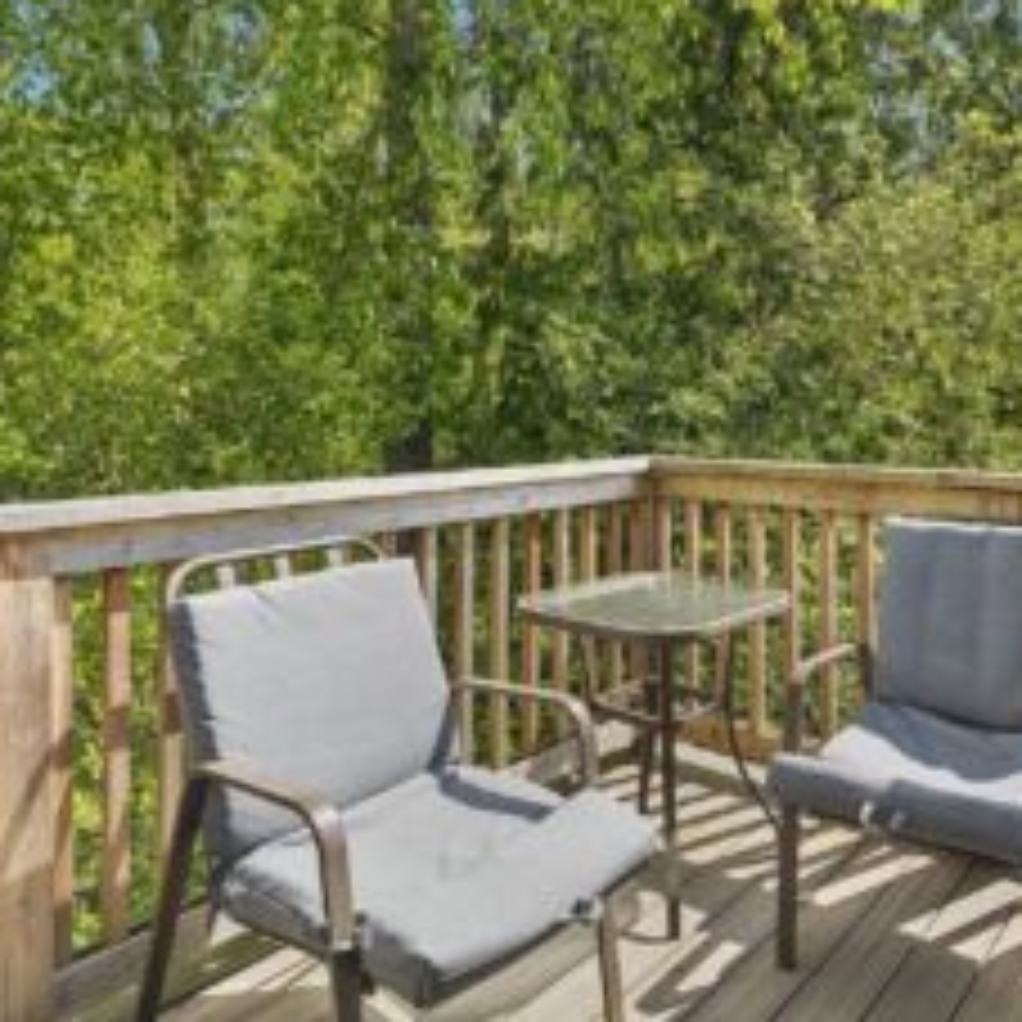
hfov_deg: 63.3
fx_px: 802
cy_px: 443
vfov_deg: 64.8
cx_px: 684
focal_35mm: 24
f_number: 8
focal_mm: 16
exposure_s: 1/500
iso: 1600
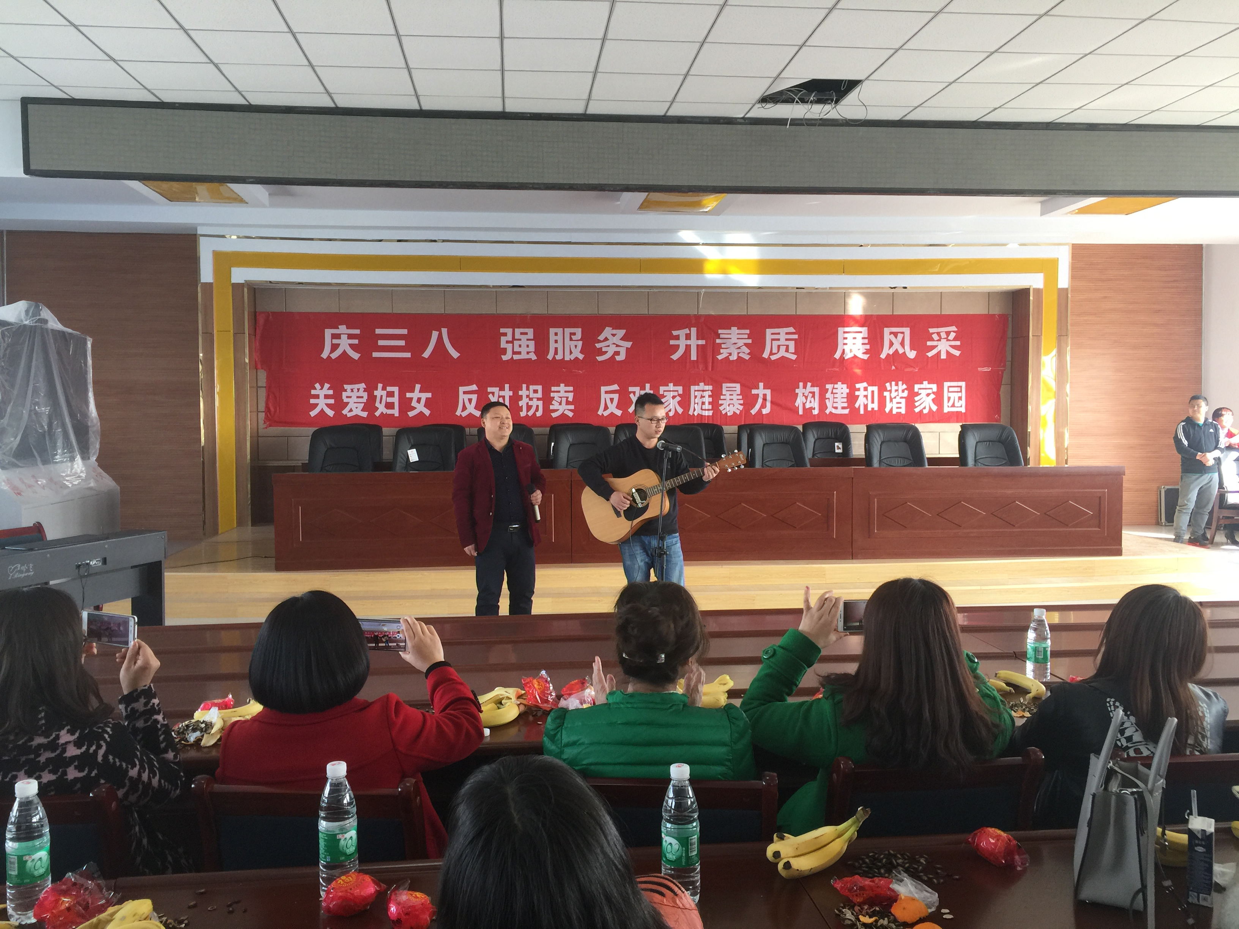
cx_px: 620
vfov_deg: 48.2
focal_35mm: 29
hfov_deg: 61.7
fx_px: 1038
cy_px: 464
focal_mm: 4.15
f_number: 2.2
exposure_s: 1/33
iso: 32
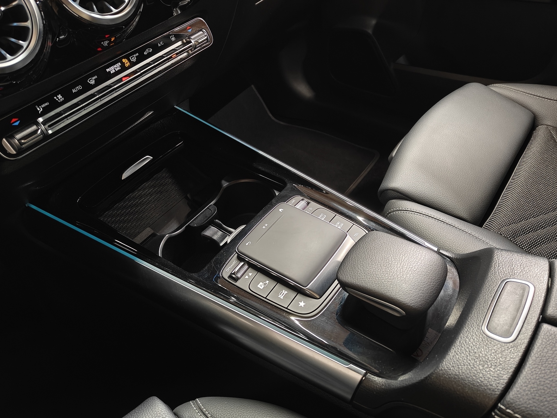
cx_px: 278
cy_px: 209
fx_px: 418
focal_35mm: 26
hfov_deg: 67.3
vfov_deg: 53.1
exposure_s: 1/33
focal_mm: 5.59
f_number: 1.8
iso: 1600
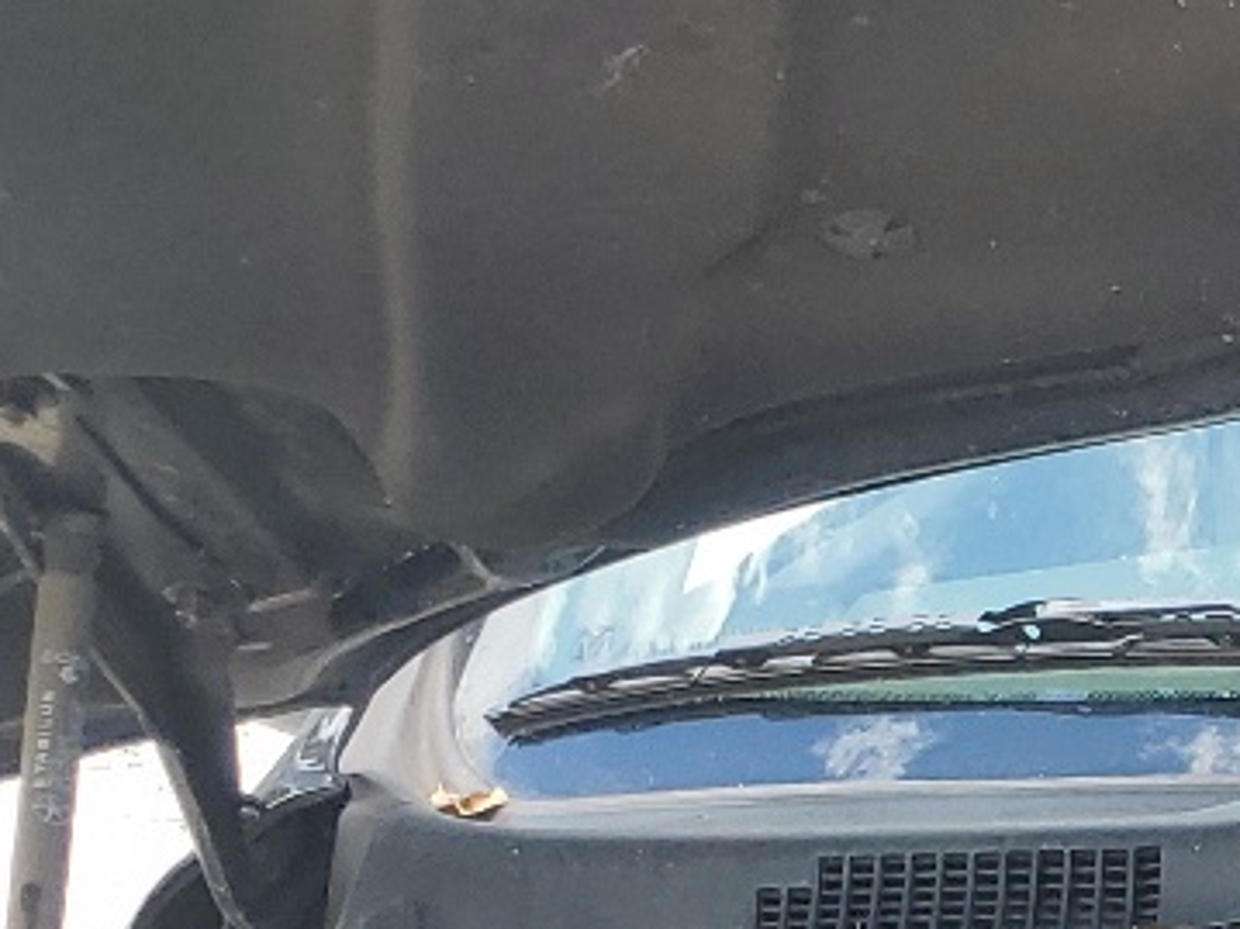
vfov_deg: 11.8
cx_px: 2314
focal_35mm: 116
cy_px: 1644
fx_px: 4154
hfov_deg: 14.6
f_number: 1.5
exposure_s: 1/625
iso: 50
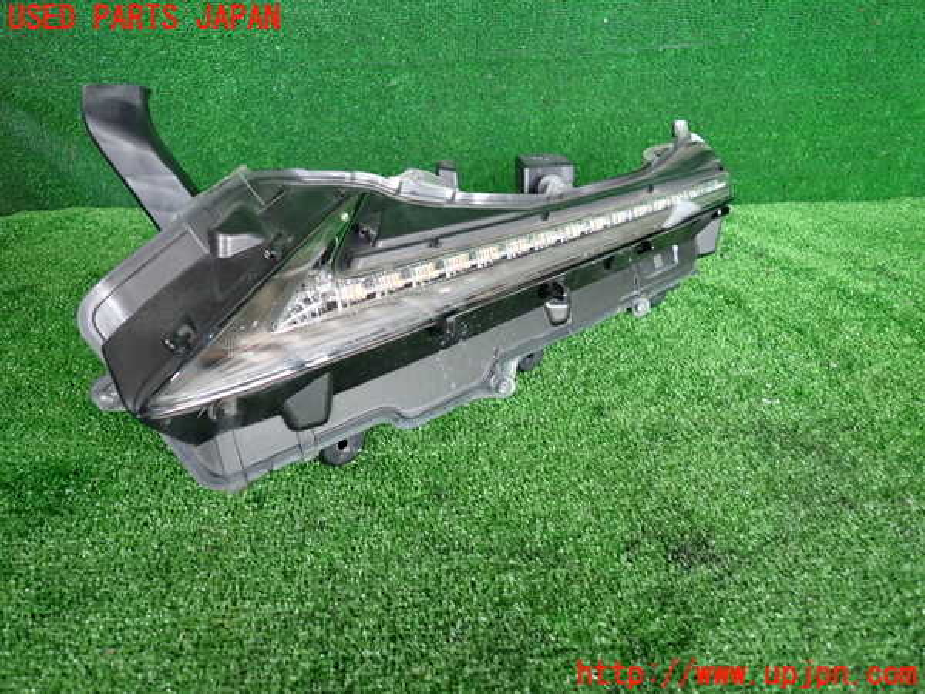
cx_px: 462
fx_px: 668
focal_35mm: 25
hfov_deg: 69.4
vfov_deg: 54.9
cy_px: 347
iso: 200
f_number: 2
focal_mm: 4.5
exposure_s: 1/40
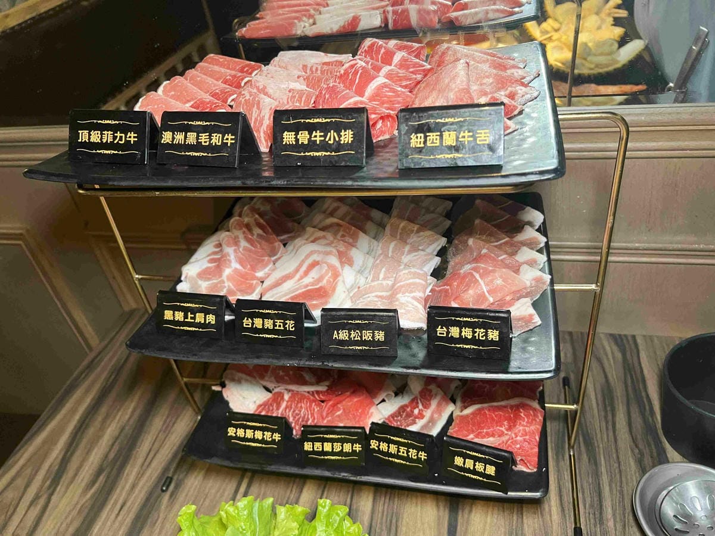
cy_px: 268
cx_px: 358
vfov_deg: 53.1
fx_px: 537
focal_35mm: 26
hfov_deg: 67.3
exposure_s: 1/60
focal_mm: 5.7
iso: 250
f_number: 1.5
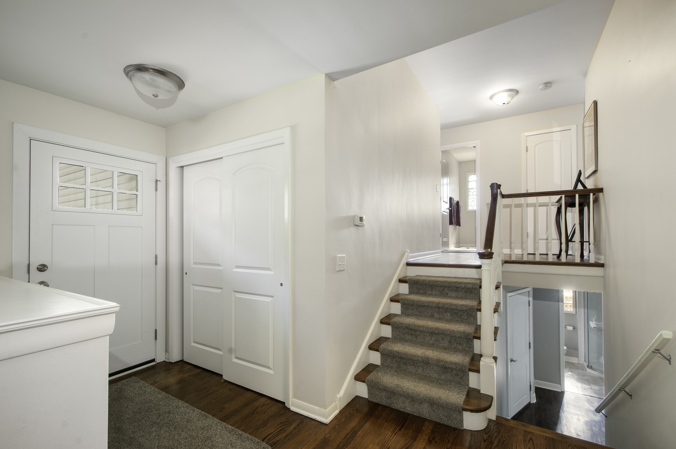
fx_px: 281
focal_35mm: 15
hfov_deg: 100.5
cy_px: 224
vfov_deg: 77.2
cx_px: 338
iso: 640
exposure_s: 1/250
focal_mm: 10
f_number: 9
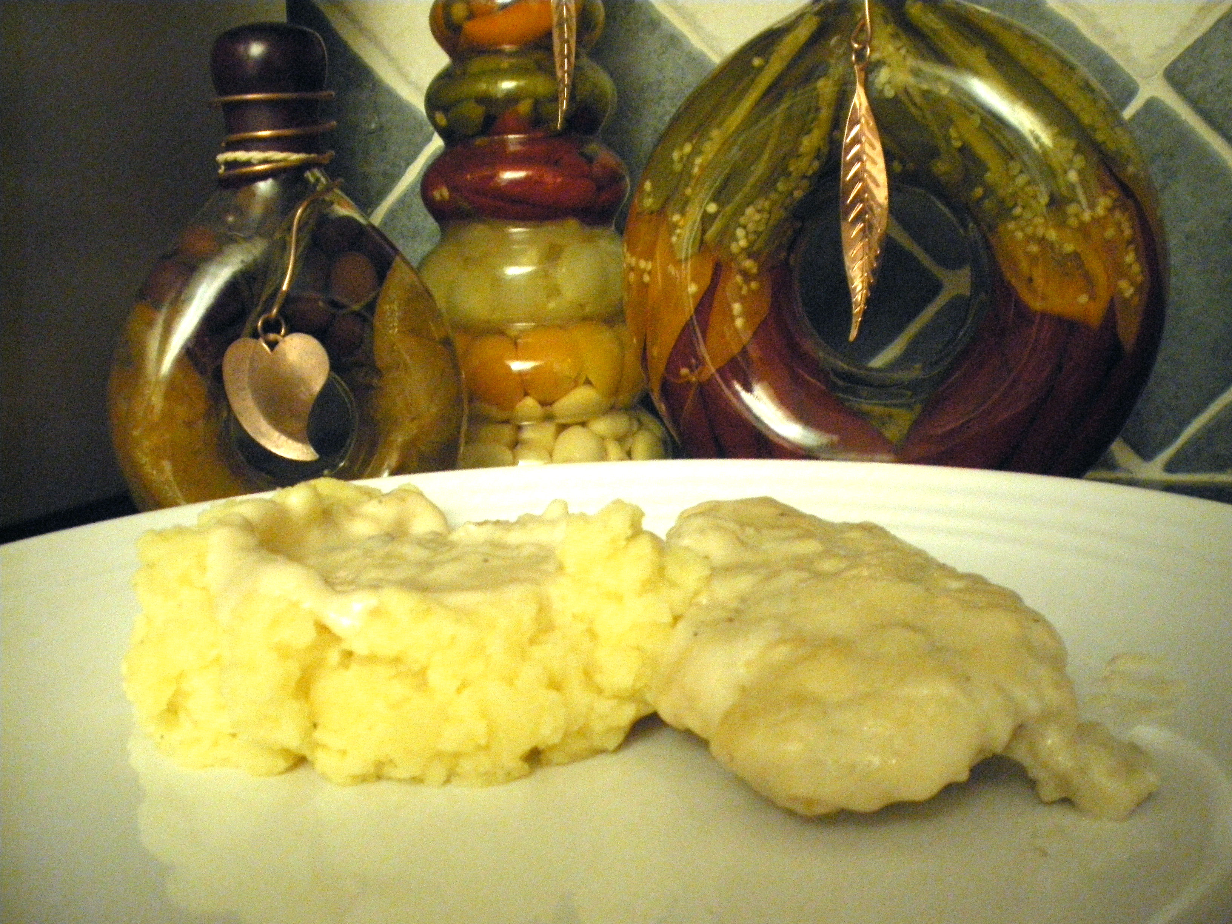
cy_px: 462
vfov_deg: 39.7
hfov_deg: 51.4
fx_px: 1281
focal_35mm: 36
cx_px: 616
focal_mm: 6.3
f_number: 3.1
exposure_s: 1/30
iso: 800
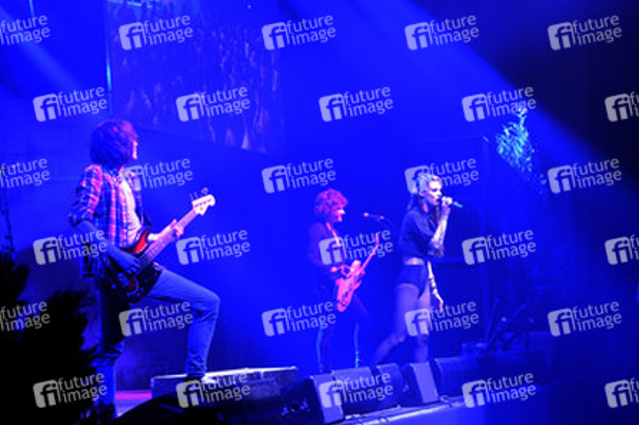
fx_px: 2074
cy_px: 212
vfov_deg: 11.7
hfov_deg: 17.5
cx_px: 318
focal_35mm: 117
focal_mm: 116
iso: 3200
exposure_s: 1/40
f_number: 5.6
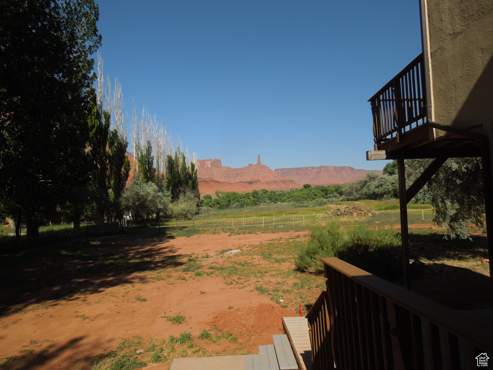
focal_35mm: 25
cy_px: 185
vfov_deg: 54.9
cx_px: 246
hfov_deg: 69.4
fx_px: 356
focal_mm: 4.5
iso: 100
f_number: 6.6
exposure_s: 1/500
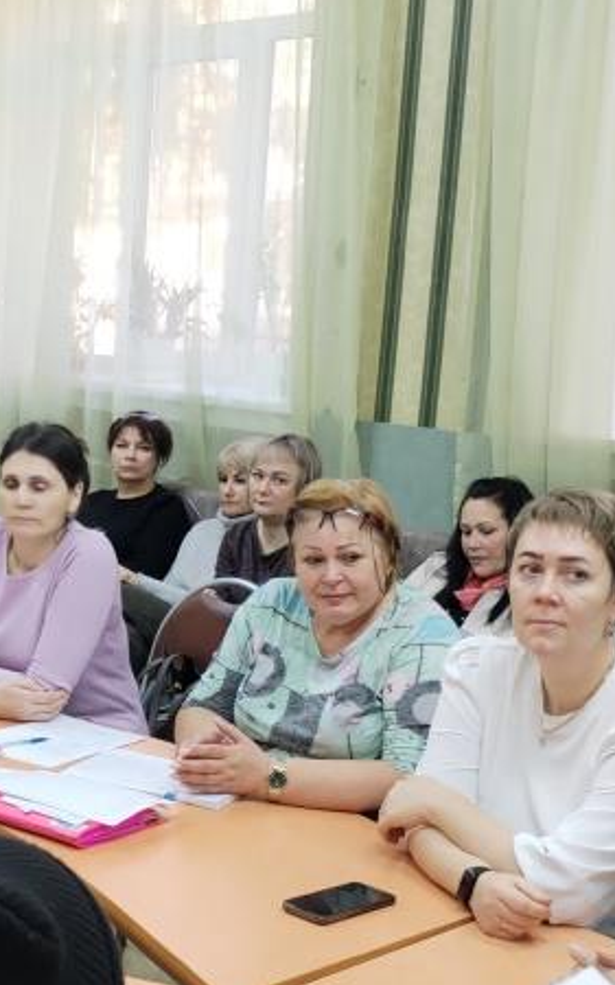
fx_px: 1878
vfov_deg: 29.4
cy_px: 549
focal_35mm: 70
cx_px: 59
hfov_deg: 18.3
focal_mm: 4.75
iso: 262
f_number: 1.8
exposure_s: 1/33.3
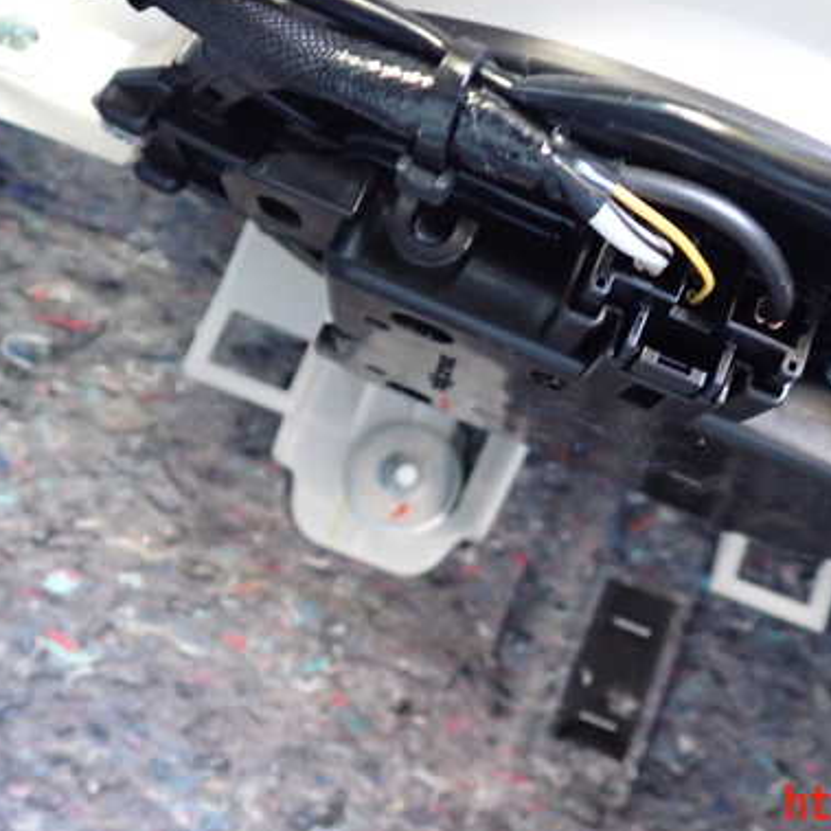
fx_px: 1141
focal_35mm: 42
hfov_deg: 39.0
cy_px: 340
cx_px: 623
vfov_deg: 39.9
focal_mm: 5.4
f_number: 2.3
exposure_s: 1/30
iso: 800
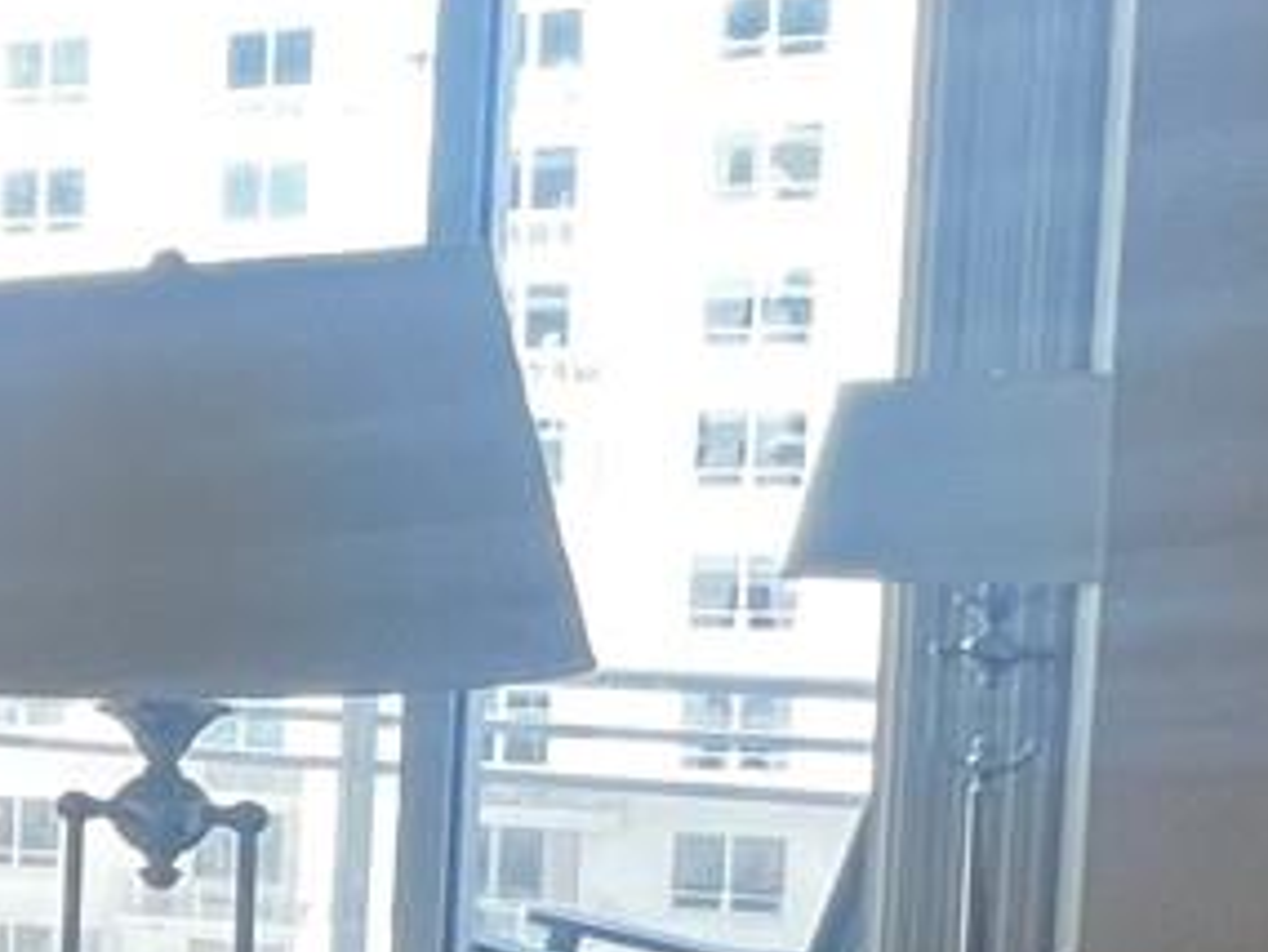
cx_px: -1829
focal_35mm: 73
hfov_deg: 14.8
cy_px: 690
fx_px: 2675
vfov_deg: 20.1
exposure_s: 1/60
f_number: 1.8
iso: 160
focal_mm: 1.57
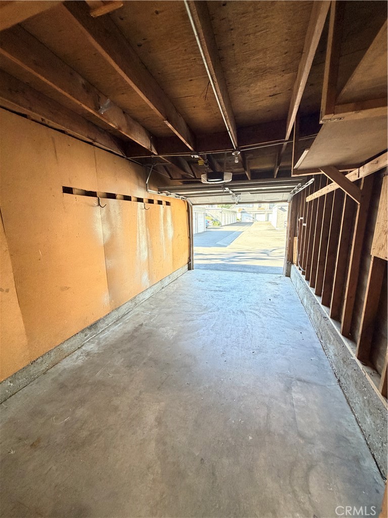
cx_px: 194
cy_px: 259
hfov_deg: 85.7
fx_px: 209
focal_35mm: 14
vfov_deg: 102.1
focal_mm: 2.22
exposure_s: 1/69
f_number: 2.2
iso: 320
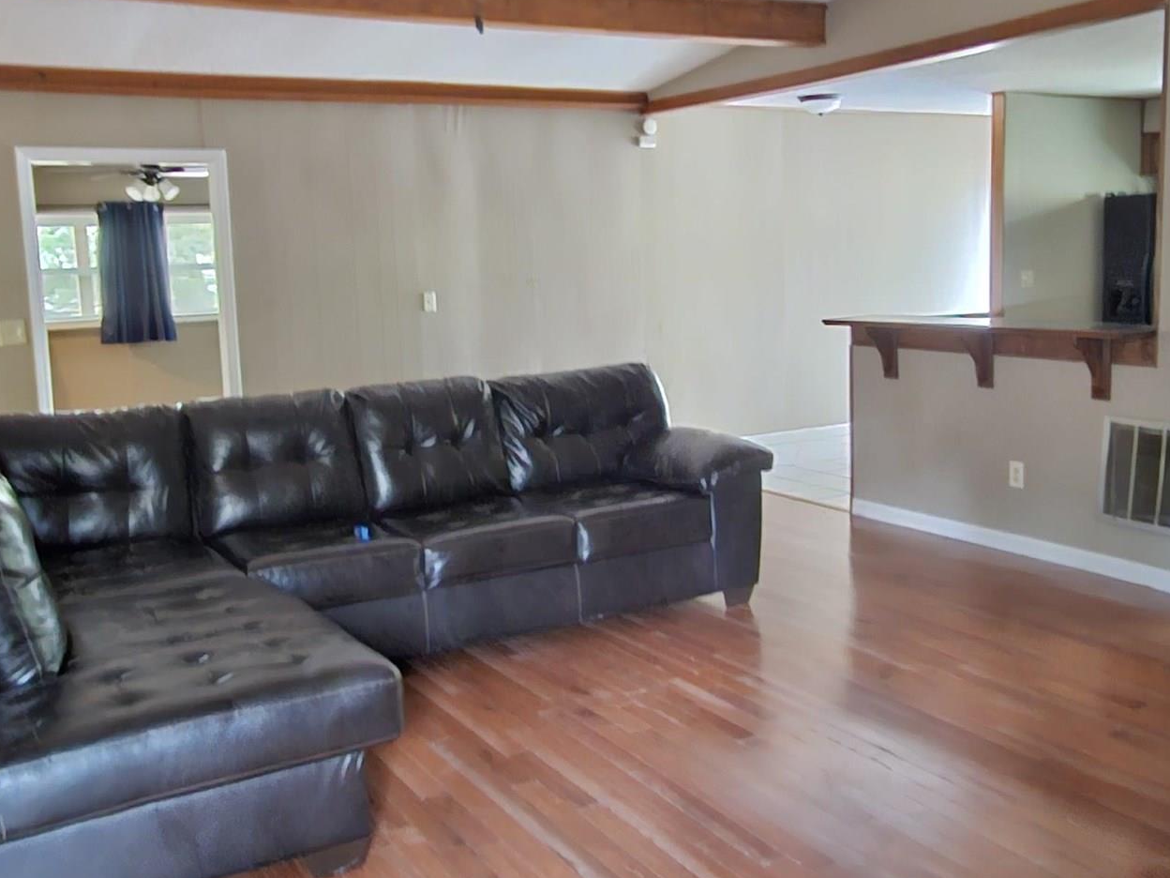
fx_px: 1082
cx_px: 593
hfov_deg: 56.8
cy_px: 408
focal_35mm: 32
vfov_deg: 44.1
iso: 1600
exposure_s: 1/5.25
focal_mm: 2.2
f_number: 2.2
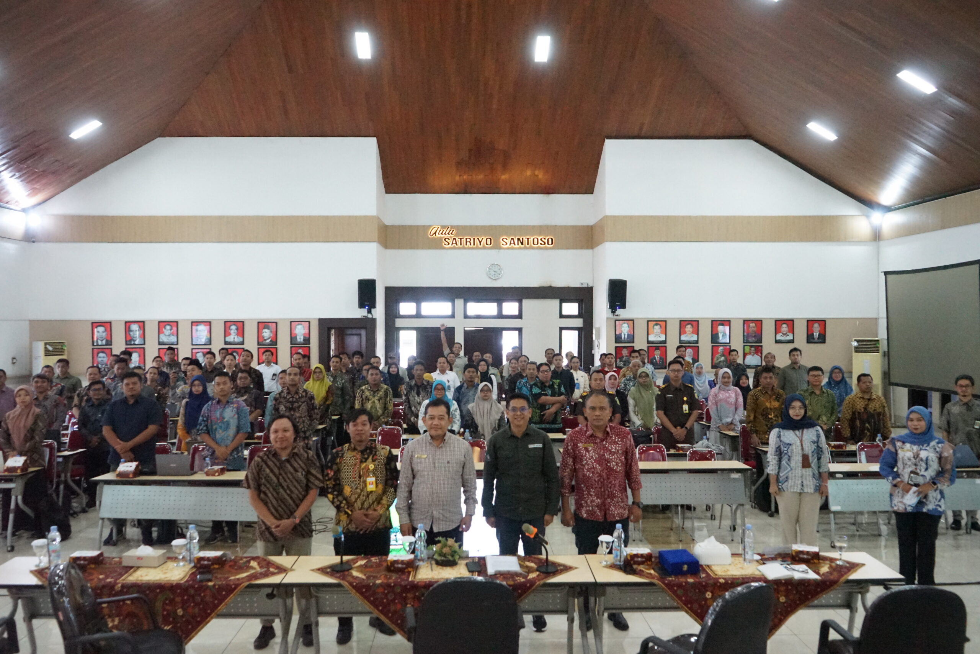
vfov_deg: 46.4
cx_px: 490
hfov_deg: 65.5
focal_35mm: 28
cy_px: 327
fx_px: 762
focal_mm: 28
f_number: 5.6
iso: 12800
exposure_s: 1/100
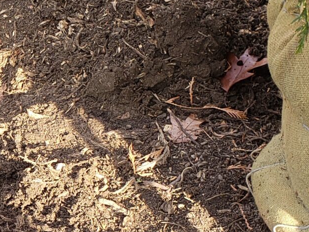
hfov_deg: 17.7
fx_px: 956
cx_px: -41
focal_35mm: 107
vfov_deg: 13.7
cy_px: 196
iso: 50
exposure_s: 1/100
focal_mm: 4.3
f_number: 2.4
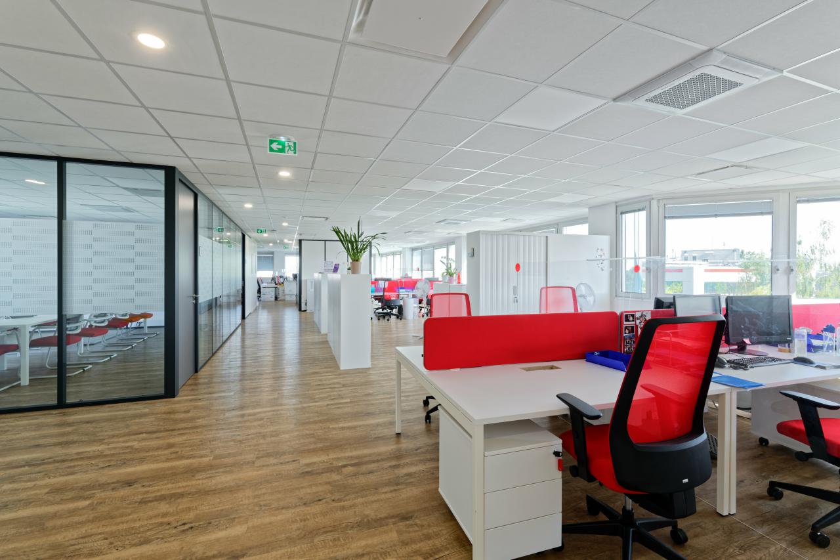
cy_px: 280
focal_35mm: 16
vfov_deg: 73.7
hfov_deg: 96.7
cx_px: 420
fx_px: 373
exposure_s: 1/8
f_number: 11
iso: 400
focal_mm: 16
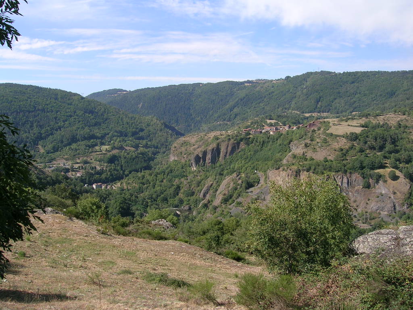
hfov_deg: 52.6
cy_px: 155
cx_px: 206
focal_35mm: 35
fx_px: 418
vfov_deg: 40.7
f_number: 4.8
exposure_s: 1/349
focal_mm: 5.4
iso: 50
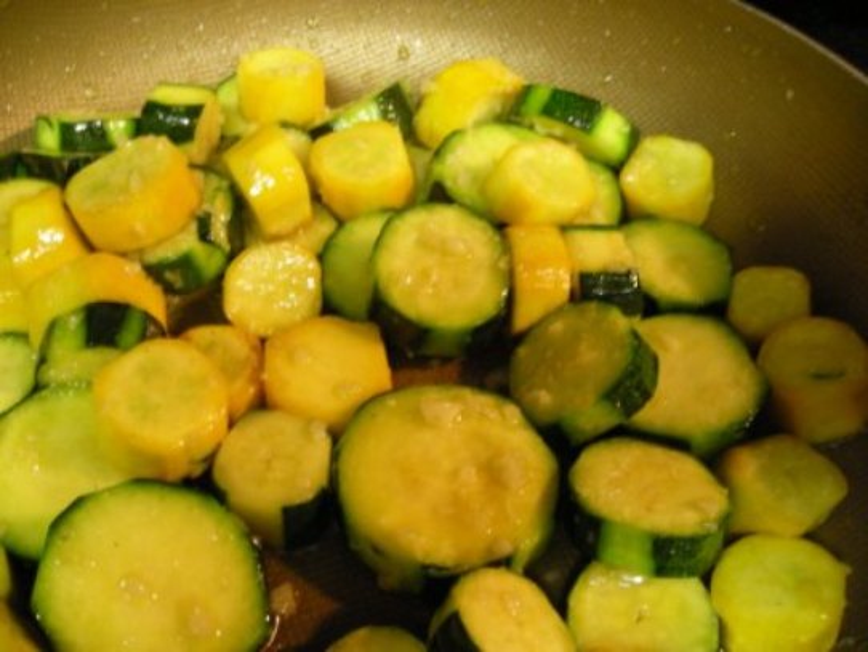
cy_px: 326
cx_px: 434
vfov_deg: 37.7
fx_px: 953
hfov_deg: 49.0
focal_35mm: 38
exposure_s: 1/5.9
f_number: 3.2
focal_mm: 6.3
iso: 200
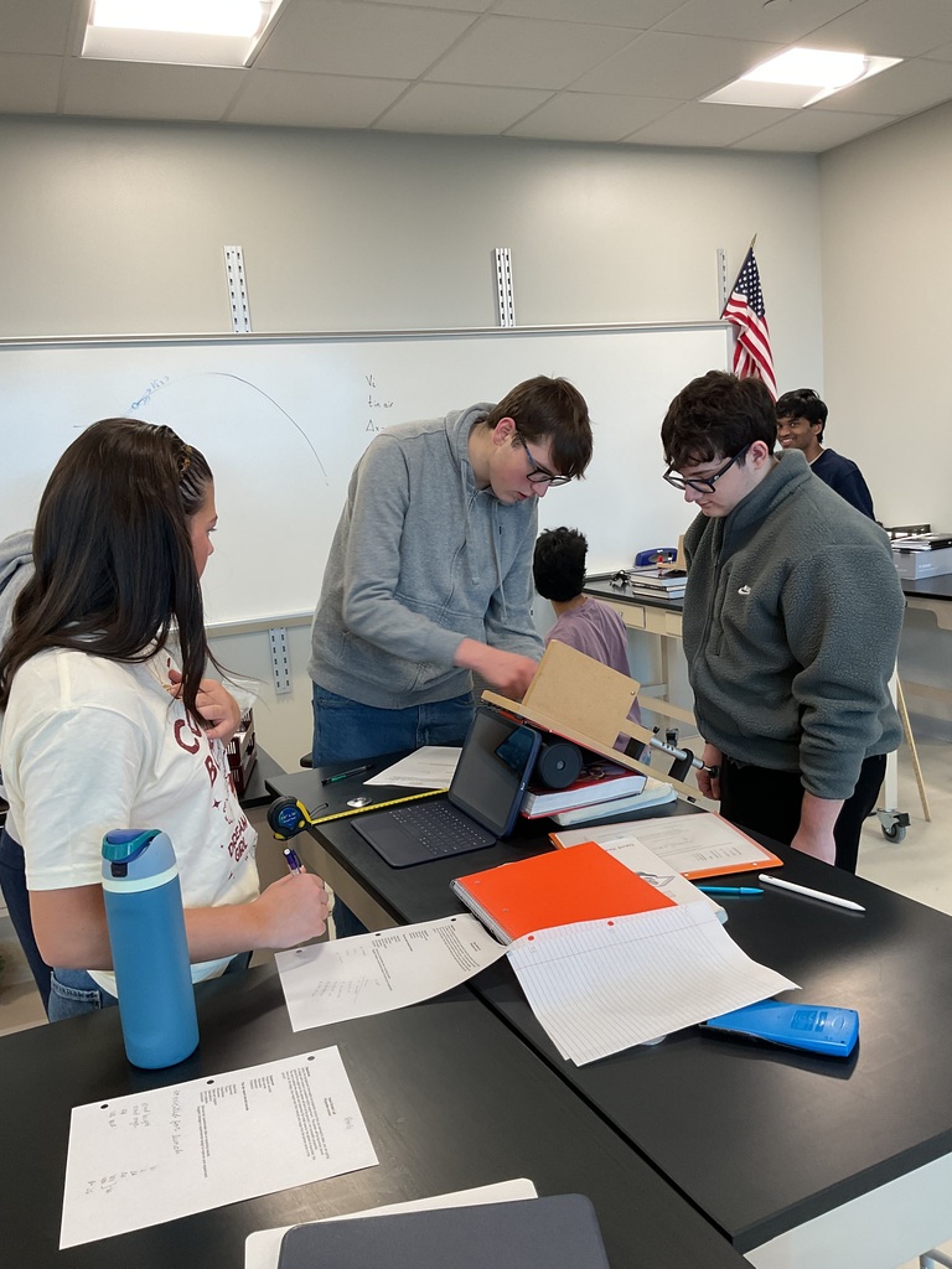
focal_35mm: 29
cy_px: 634
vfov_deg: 61.7
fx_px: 1063
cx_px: 476
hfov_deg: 48.2
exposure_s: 1/60
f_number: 1.8
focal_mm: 3
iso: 50
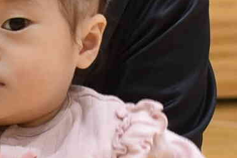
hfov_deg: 5.1
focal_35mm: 406
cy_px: 205
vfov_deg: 3.4
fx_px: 2674
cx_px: 32
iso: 400
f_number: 4.5
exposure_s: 1/30
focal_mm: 34
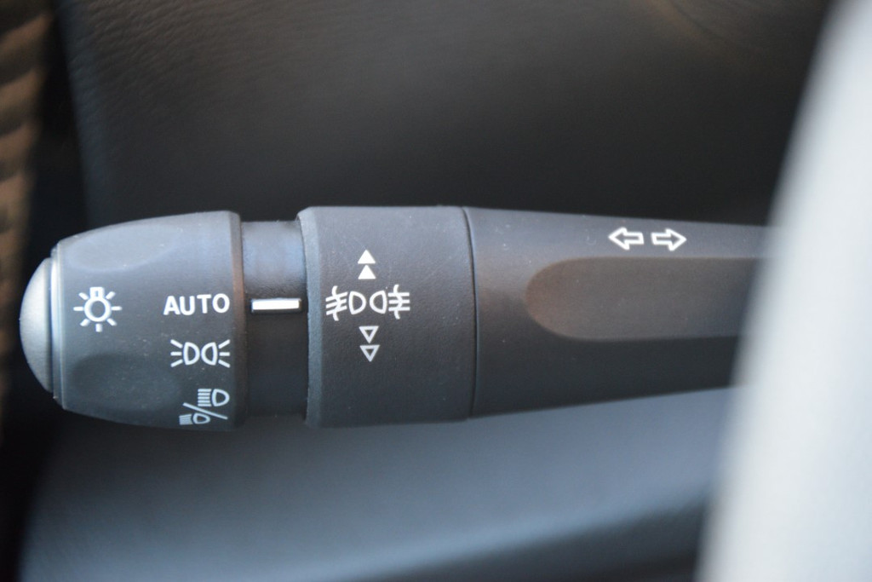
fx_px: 4724
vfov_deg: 7.0
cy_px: 291
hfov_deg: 10.5
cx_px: 436
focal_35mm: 195
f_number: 6
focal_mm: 130
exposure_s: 1/60
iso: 1800
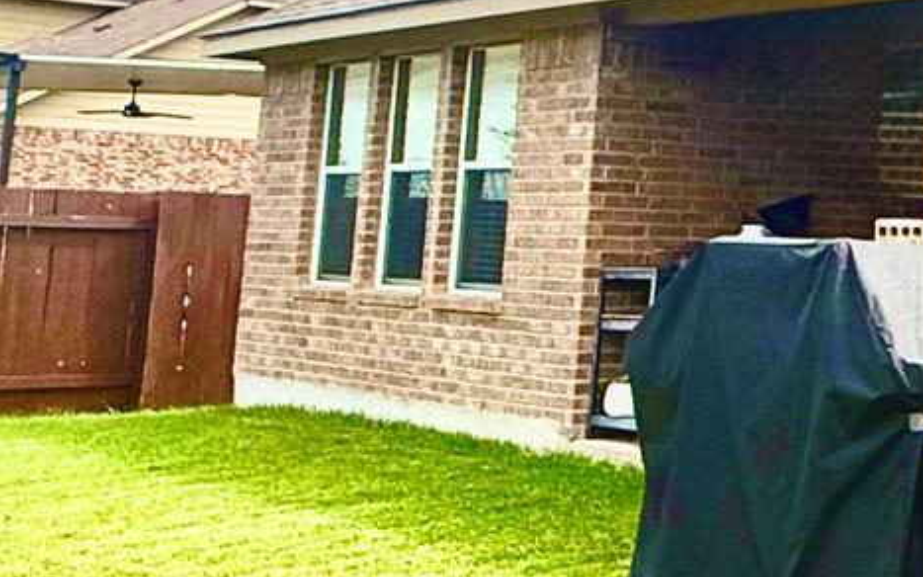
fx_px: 1635
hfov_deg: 22.5
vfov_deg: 19.6
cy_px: 54
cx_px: 1547
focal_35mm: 65
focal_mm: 2.22
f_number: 2.2
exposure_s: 1/2024
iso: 50
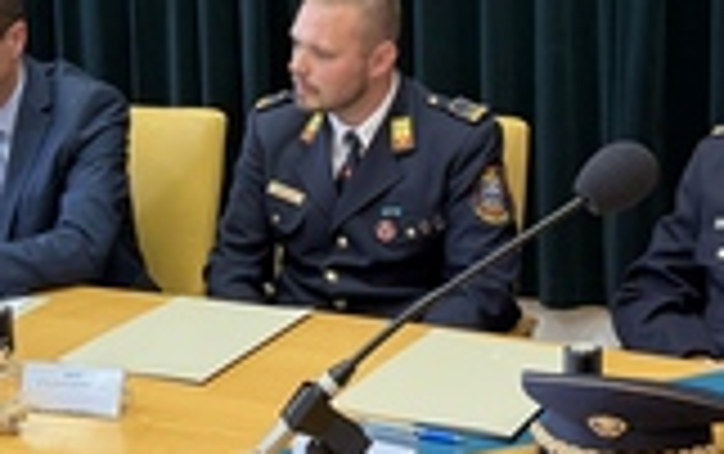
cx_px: 229
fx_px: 1402
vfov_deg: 18.2
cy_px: 76
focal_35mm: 71
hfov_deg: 28.7
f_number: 1.78
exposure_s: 1/50
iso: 200
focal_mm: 6.76
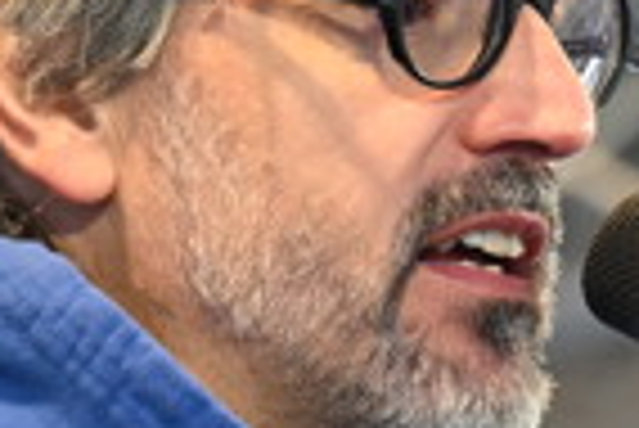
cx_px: 468
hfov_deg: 2.8
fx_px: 12953
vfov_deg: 1.9
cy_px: 581
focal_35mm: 729
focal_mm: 150
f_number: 4.5
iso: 1600
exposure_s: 1/125
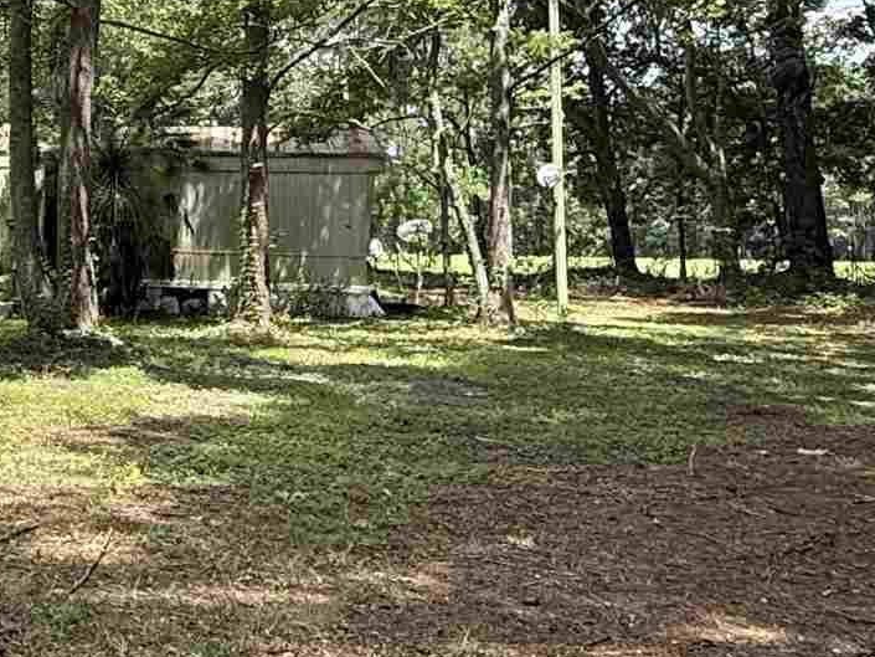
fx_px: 1542
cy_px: 107
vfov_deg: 23.6
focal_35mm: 61
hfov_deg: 29.5
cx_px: -9
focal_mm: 2.22
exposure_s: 1/694
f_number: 2.2
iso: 64
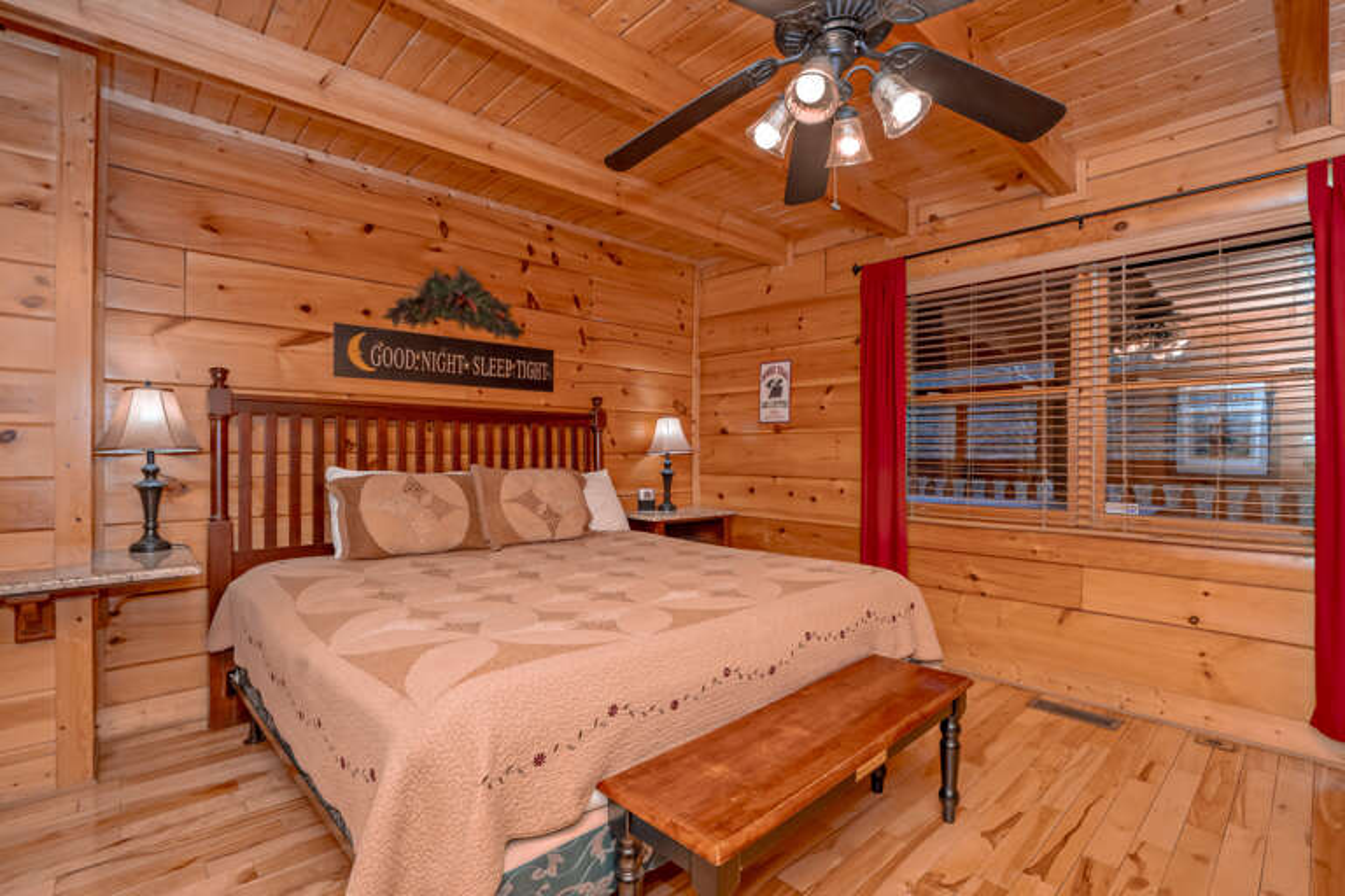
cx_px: 672
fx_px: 598
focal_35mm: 16
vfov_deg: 73.7
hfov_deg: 96.7
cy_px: 448
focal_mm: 16
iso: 1250
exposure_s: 1/200
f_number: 7.1
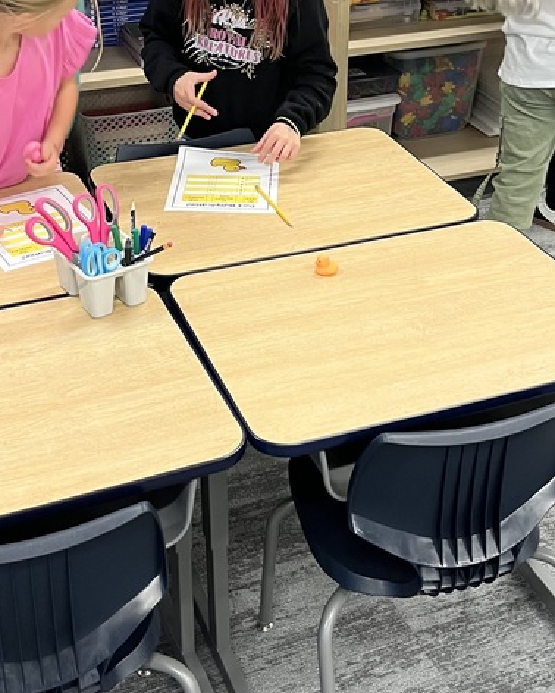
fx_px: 1129
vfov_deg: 33.5
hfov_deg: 27.6
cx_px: 276
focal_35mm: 55
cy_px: 178
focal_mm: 5.1
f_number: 1.6
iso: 100
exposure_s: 1/60
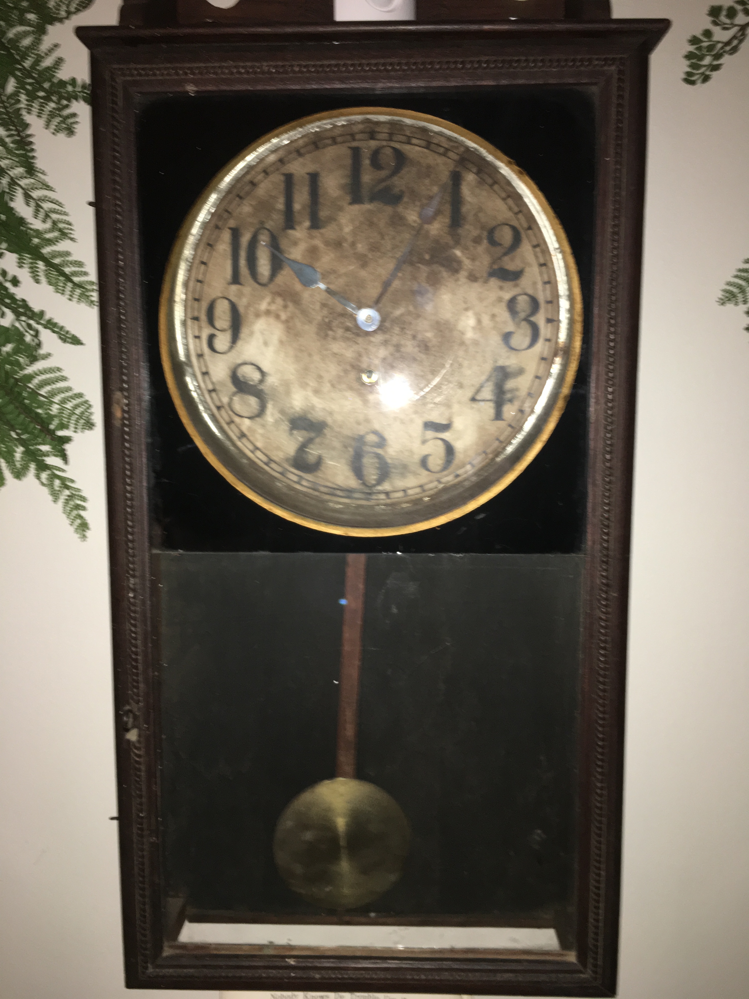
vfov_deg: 61.7
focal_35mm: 29
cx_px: 374
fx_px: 837
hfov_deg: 48.2
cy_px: 500
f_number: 2.2
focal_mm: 4.15
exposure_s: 1/16
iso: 80
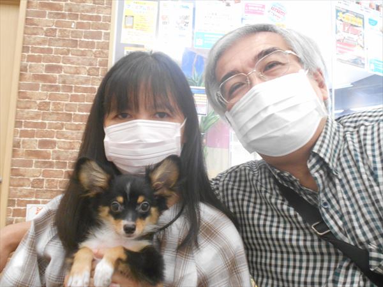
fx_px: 376
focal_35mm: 34
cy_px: 144
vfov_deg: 41.8
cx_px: 192
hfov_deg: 54.0
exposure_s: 1/20
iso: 400
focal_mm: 5.8
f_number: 3.6
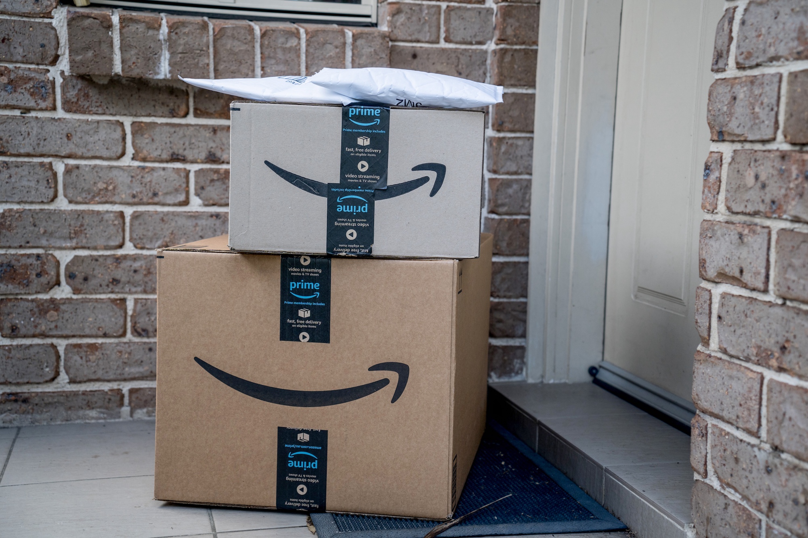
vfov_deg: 26.0
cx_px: 404
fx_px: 1167
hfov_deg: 38.2
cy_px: 269
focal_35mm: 52
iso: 320
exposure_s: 1/125
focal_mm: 52
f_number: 4.5
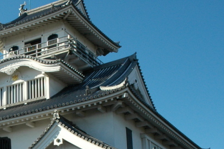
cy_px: 166
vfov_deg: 14.5
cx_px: 13
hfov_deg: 21.6
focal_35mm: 92
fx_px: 572
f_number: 11
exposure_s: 1/500
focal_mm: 24
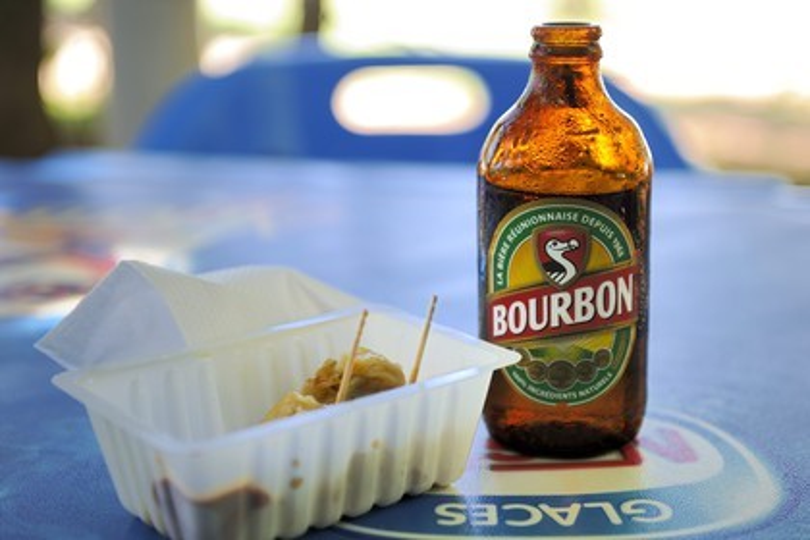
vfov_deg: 24.6
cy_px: 270
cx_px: 405
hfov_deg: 36.2
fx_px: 1237
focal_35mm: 55
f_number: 2.8
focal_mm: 55
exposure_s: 1/100
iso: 200
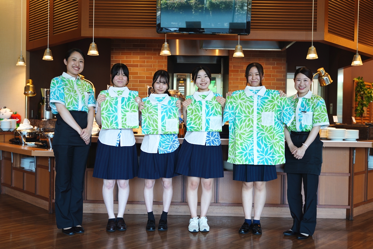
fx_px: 404
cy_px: 124
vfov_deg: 34.2
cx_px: 186
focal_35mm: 39
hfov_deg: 49.6
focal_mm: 39
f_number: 2.8
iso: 125
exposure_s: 1/40
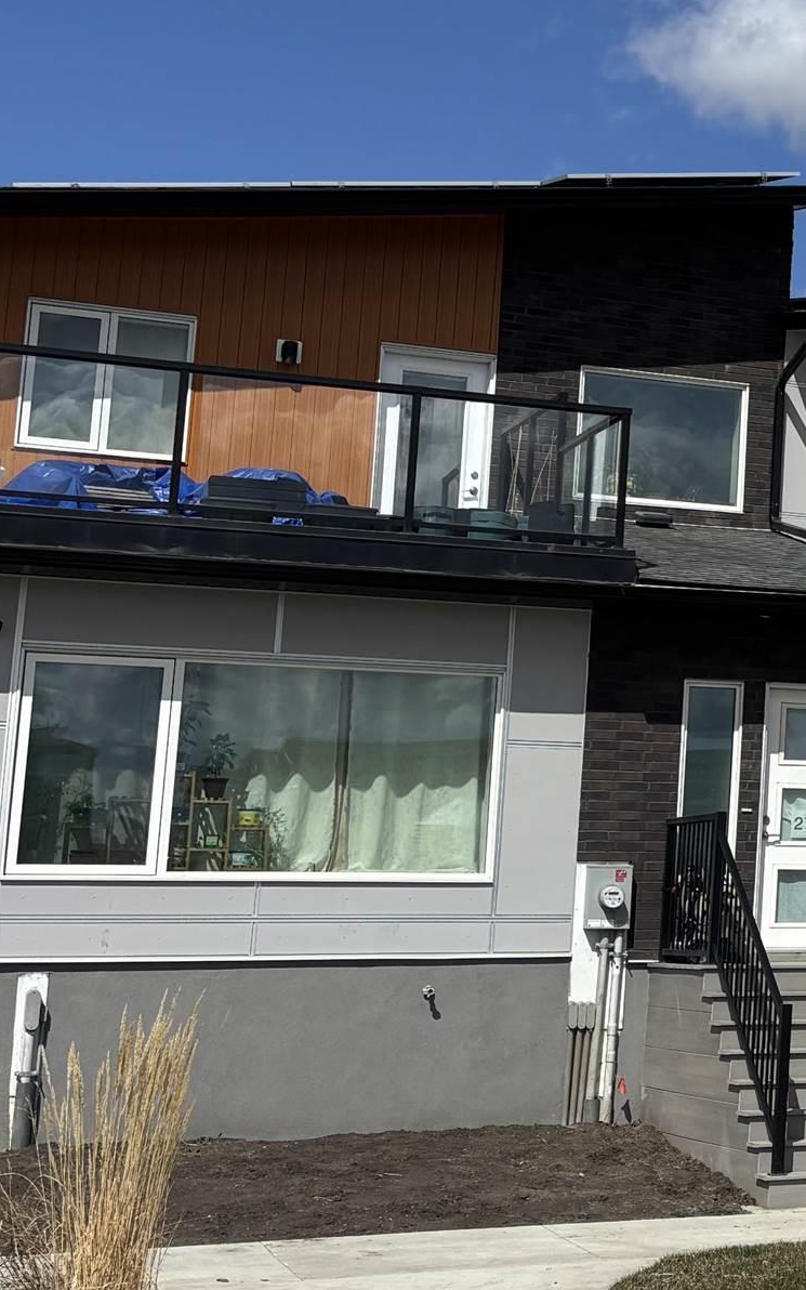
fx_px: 2495
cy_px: 512
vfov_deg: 28.9
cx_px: 1448
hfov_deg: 15.7
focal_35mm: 71
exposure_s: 1/6329
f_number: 1.6
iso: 50
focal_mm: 5.96
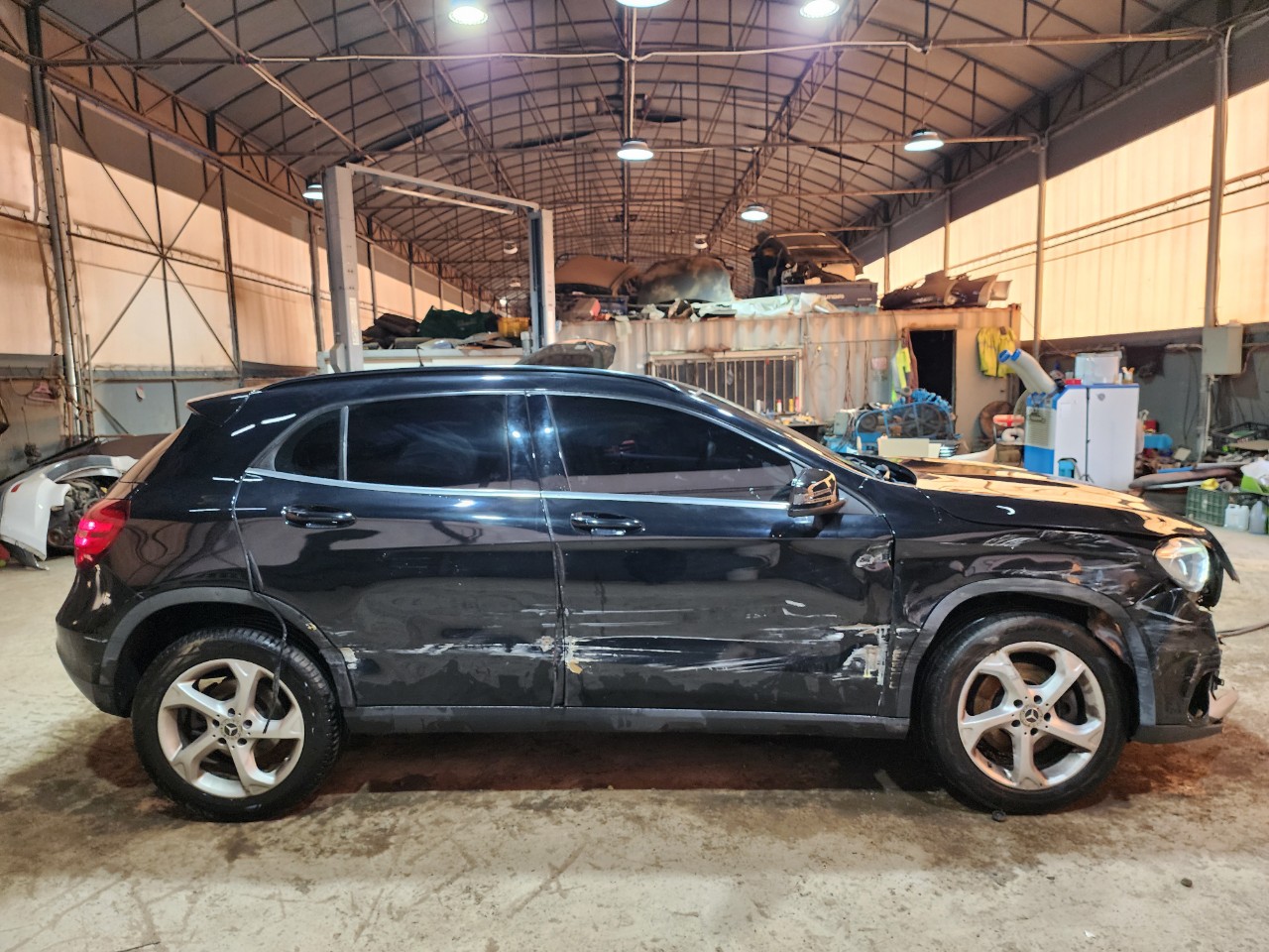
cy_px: 476
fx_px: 843
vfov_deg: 58.9
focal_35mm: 23
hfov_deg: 73.9
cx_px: 634
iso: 320
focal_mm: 6.4
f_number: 1.8
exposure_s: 1/120
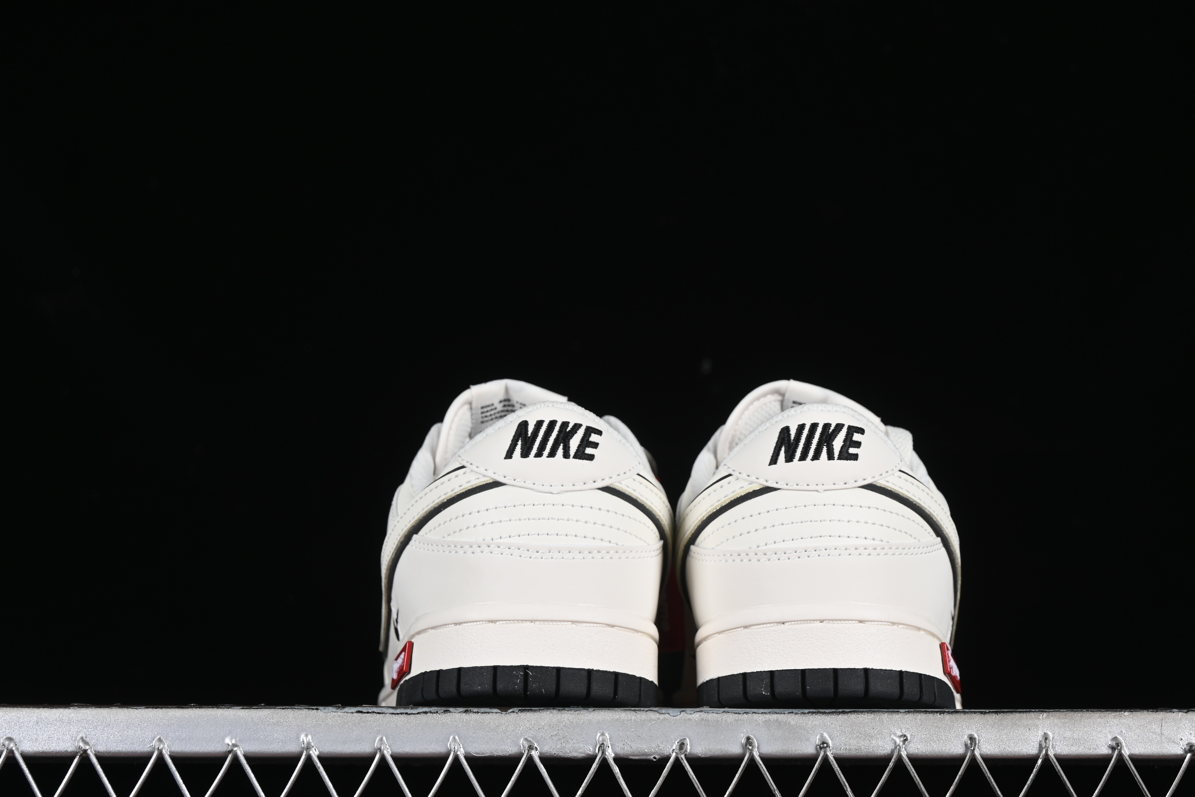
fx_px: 2822
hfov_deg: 23.9
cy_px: 424
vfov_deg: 16.1
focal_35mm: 85
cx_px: 671
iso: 160
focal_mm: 50
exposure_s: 1/100
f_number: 8
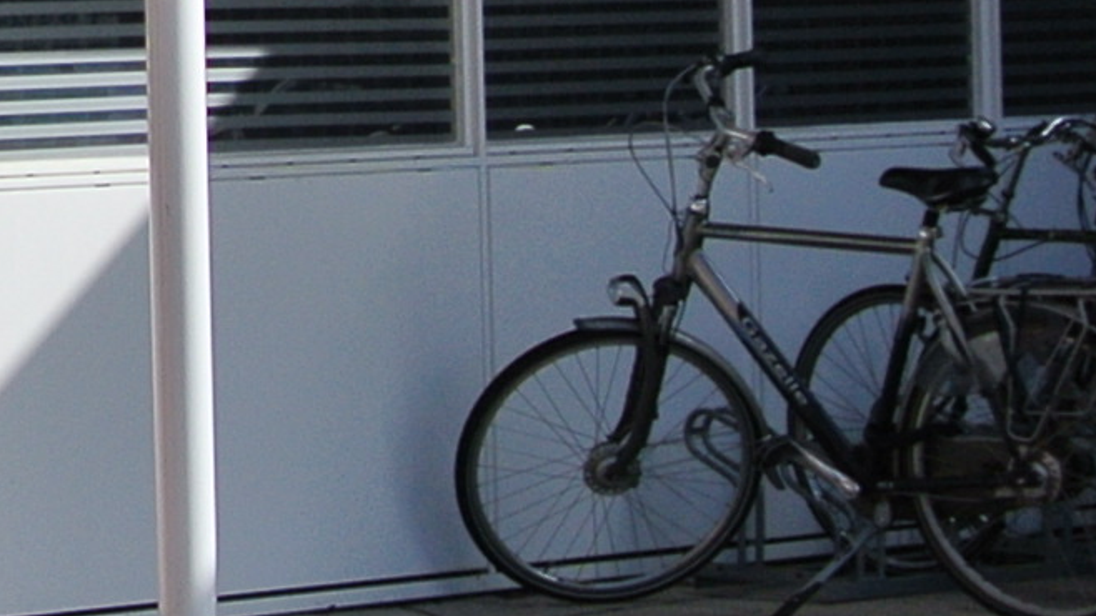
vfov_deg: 5.6
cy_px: 181
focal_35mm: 216
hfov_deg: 9.5
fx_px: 6277
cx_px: -806
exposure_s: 1/800
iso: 100
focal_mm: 13.1
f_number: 5
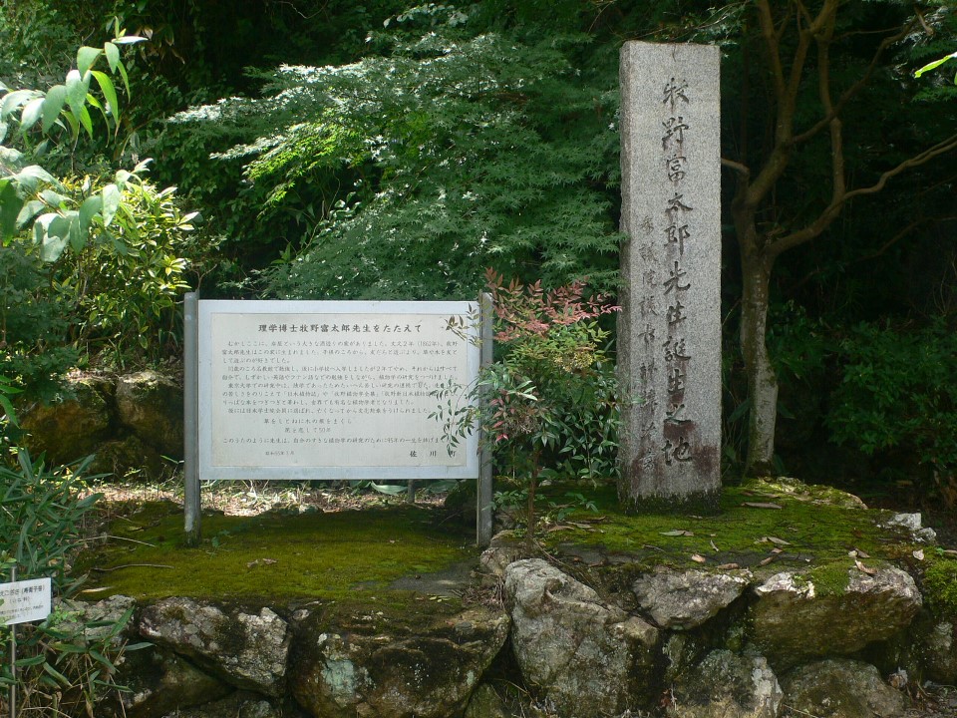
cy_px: 359
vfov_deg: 35.1
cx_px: 478
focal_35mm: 41
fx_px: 1133
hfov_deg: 45.8
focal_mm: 6.3
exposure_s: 1/125
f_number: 3.2
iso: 80
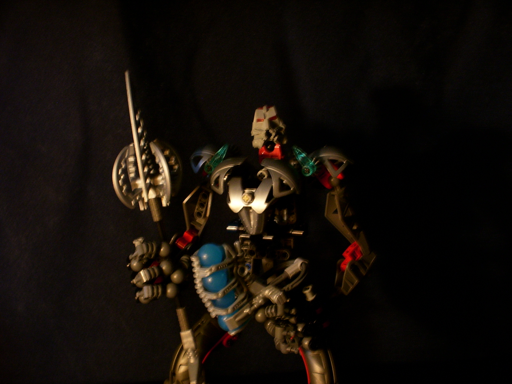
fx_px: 1509
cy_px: 192
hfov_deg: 19.3
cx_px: 256
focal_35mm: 102
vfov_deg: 14.5
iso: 160
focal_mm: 16.8
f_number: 4.6
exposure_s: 1/8
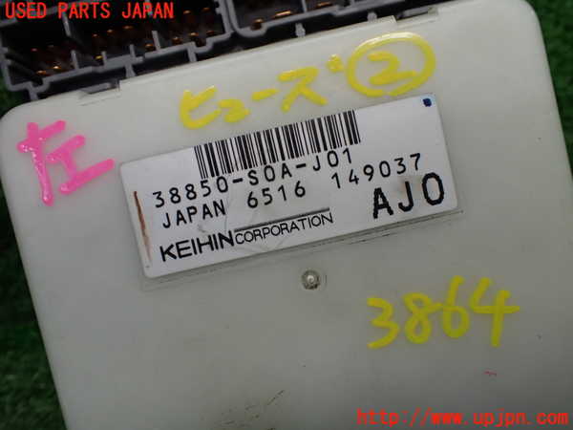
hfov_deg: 60.0
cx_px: 286
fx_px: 497
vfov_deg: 46.8
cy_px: 215
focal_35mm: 30
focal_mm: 5.4
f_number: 2.3
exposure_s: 1/125
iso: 250
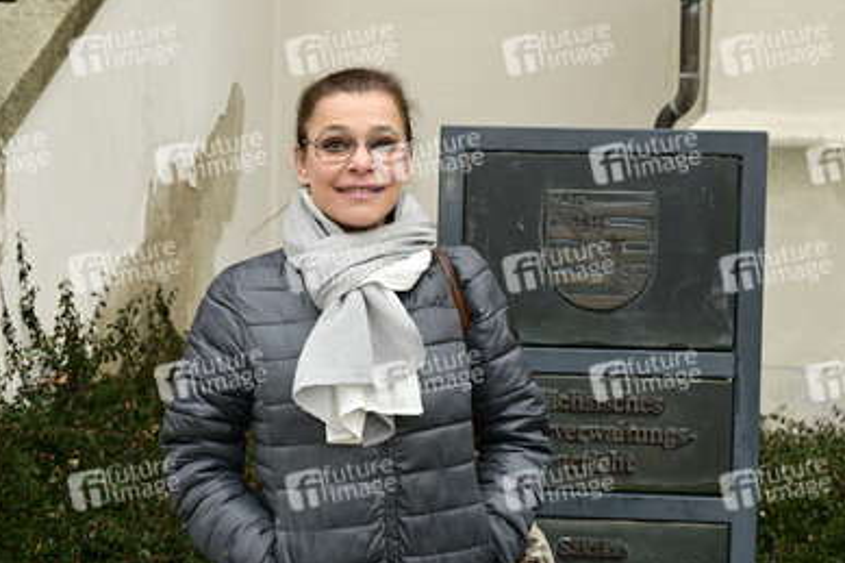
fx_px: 1197
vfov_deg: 26.4
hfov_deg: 38.8
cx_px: 370
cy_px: 322
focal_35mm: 51
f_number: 6.3
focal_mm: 44
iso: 640
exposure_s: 1/200
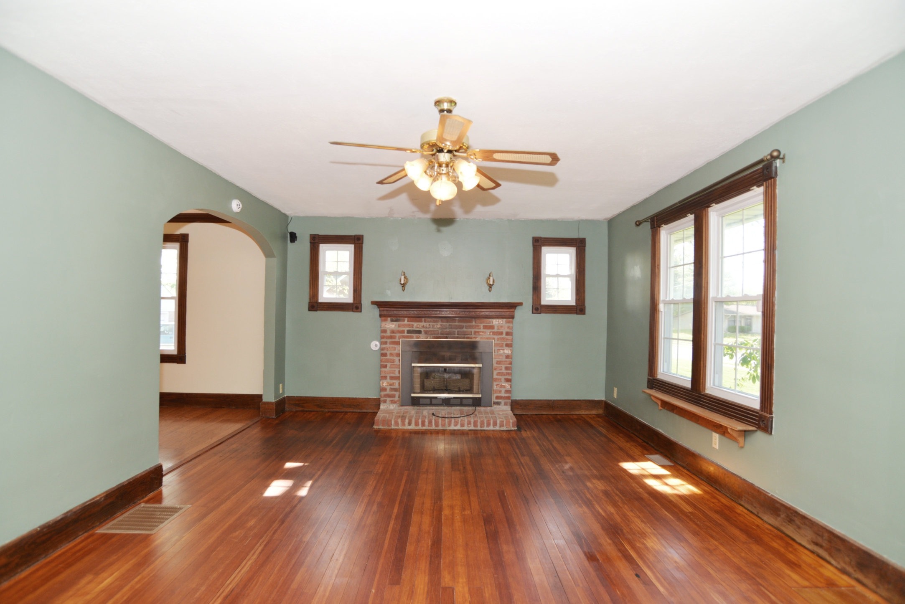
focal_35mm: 18
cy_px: 302
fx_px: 453
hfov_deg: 90.0
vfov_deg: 67.4
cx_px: 452
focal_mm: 18
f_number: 5.6
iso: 400
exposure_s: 1/100
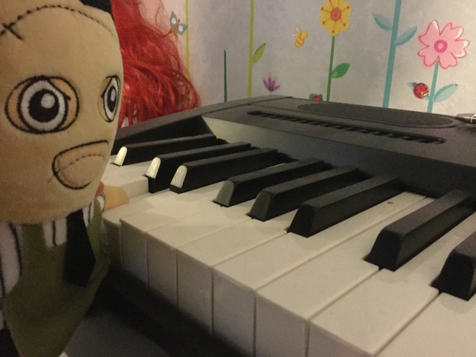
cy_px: 178
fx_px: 426
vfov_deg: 45.4
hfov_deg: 58.4
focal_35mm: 31
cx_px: 238
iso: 800
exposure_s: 1/15
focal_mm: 3.3
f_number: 2.4
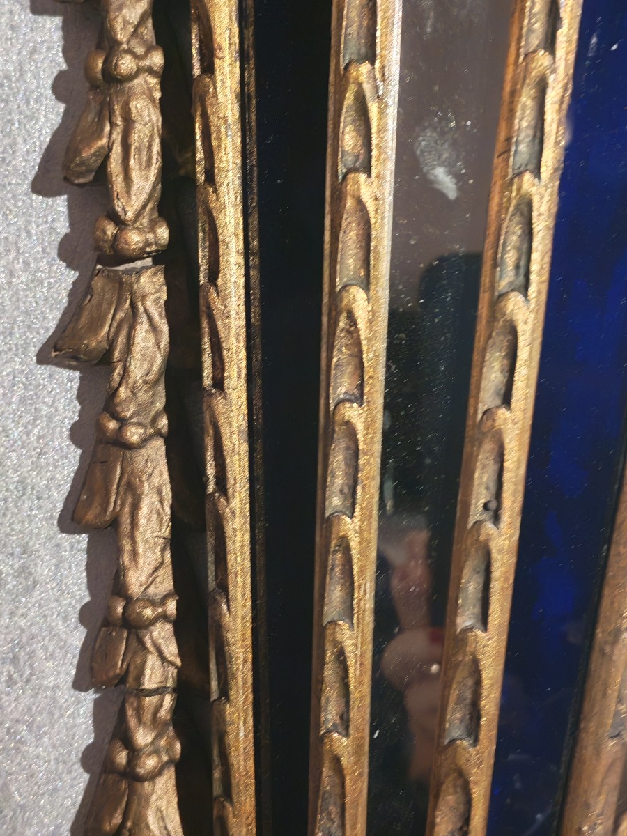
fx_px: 1425
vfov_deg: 32.7
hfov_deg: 24.8
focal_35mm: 59
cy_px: 418
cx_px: 314
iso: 1250
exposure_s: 1/100
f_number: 1.9
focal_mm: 6.12
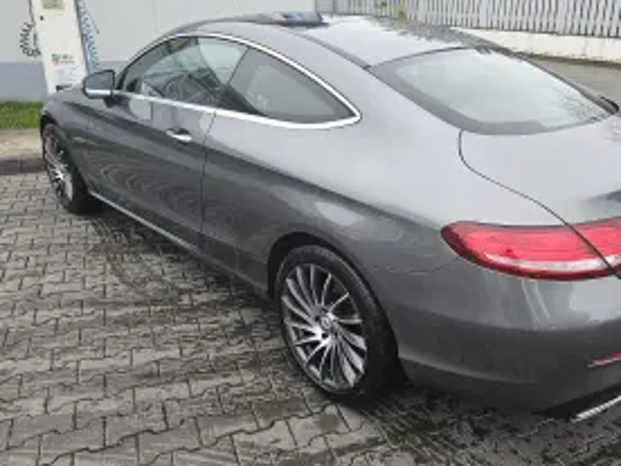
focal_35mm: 30
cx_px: 378
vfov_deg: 46.7
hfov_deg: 59.4
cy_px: 207
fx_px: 538
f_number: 1.7
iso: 125
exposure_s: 1/190
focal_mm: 6.3
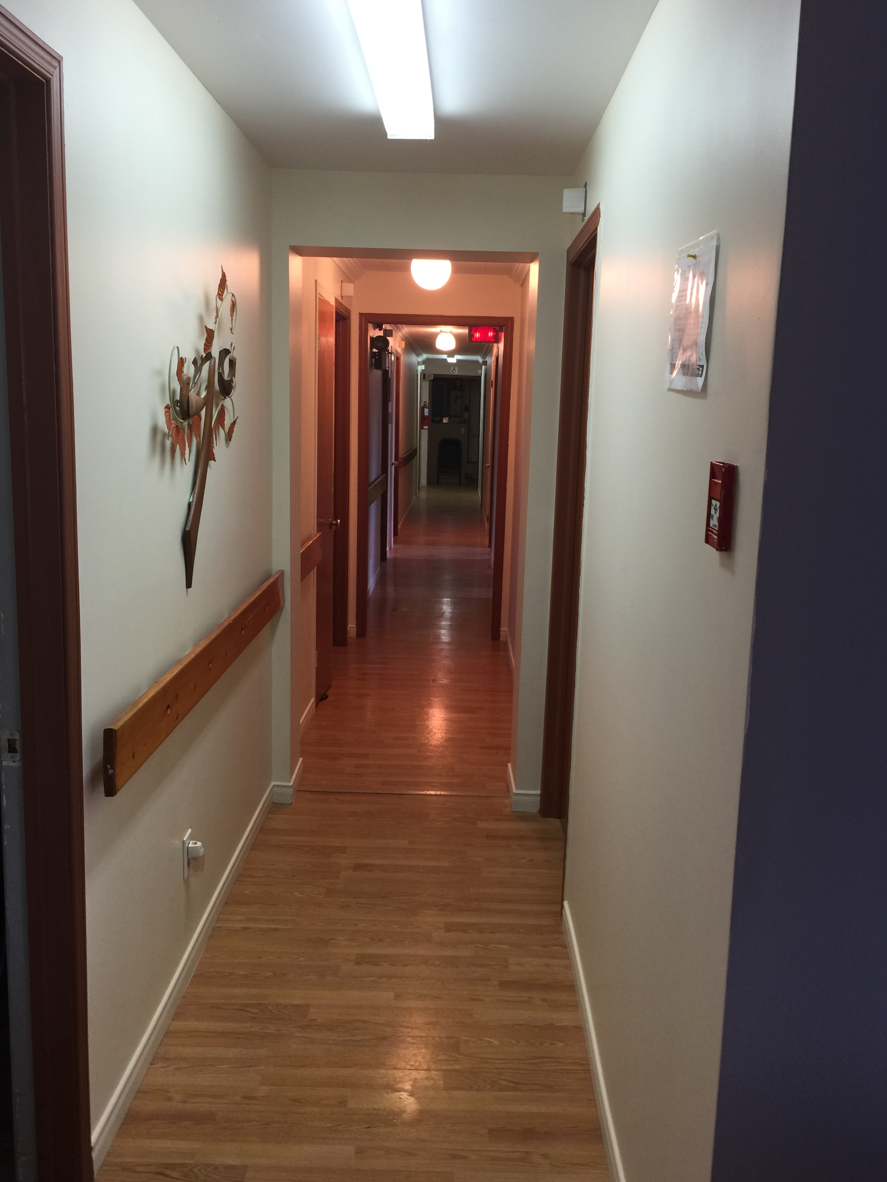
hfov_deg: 46.8
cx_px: 444
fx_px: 1025
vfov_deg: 60.0
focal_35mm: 30
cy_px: 581
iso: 32
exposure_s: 1/30
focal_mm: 4.15
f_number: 2.2
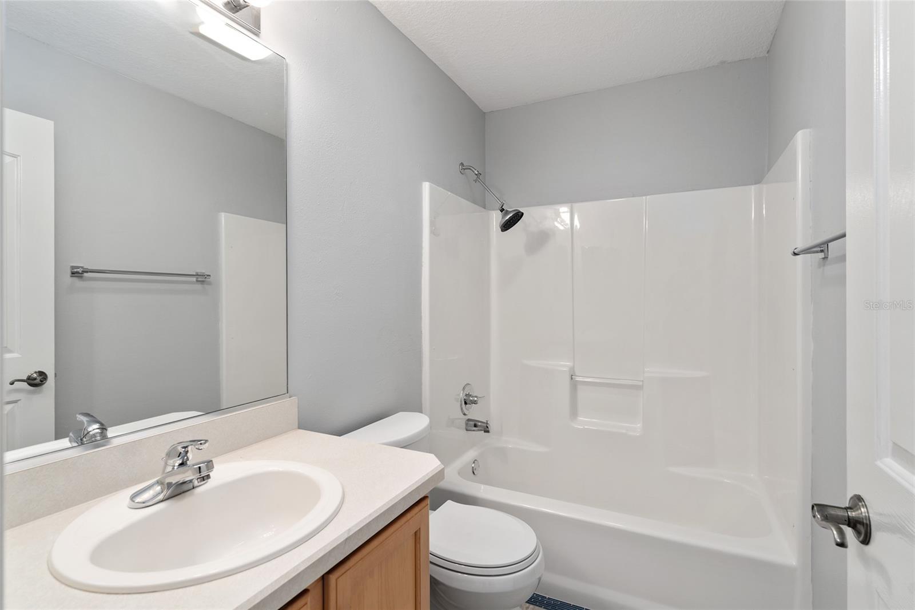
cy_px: 305
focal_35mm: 17
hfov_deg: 93.0
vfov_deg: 70.1
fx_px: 435
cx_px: 458
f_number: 6.3
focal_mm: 17.1
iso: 100
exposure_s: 1/1.67
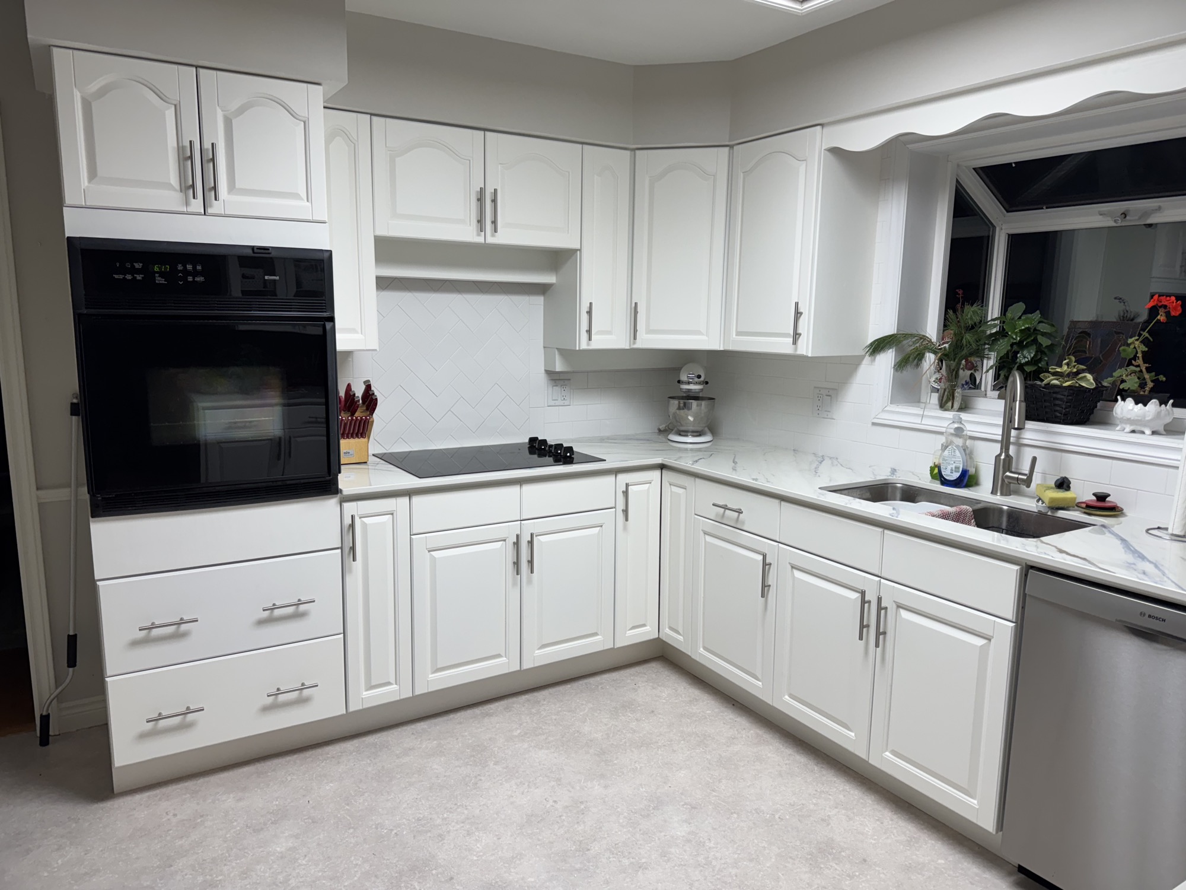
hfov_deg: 71.6
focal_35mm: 24
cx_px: 593
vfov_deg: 56.8
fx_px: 822
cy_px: 445
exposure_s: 1/120
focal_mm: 6.76
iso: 80
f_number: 1.78
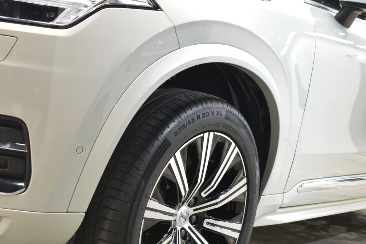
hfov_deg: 31.0
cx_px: 206
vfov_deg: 21.0
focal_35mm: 65
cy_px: 139
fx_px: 658
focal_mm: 29
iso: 720
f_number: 4.2
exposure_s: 1/30
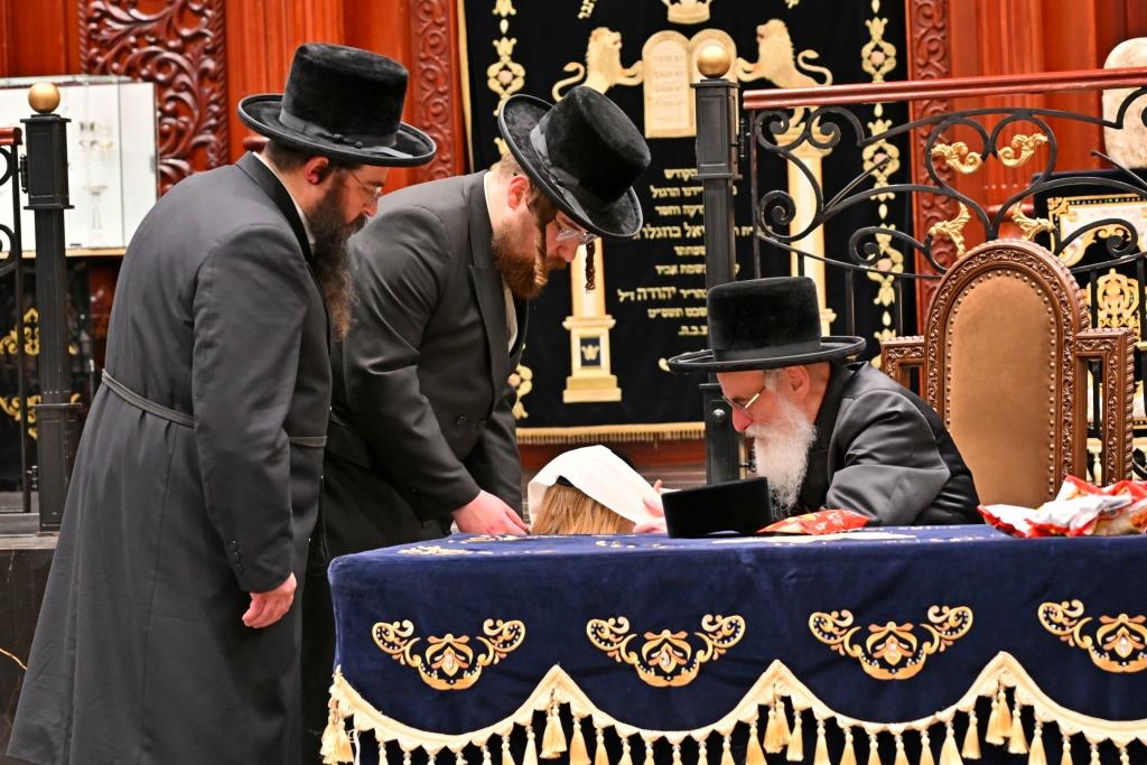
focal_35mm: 115
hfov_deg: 17.8
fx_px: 3664
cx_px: 574
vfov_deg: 11.9
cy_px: 382
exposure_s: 1/160
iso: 500
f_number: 4
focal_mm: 77
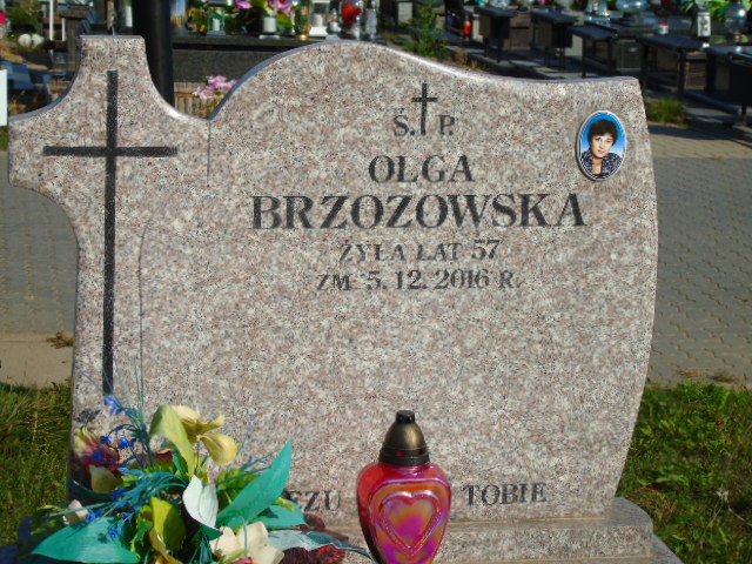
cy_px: 282
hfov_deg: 20.9
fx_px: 2042
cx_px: 376
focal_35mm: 94
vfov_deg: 15.7
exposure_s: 1/1000
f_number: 4.3
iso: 80
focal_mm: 17
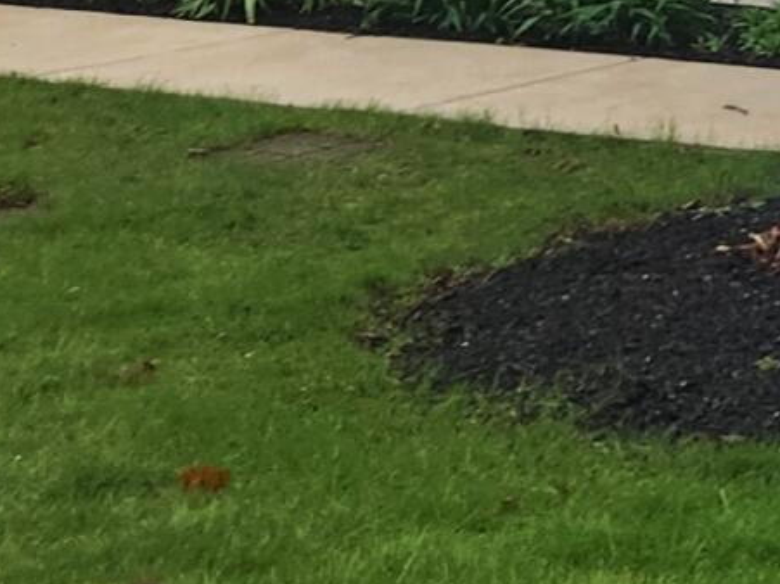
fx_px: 3447
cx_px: 1745
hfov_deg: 11.2
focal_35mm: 153
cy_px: -700
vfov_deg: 9.0
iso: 20
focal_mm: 5.4
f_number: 1.8
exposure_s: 1/180
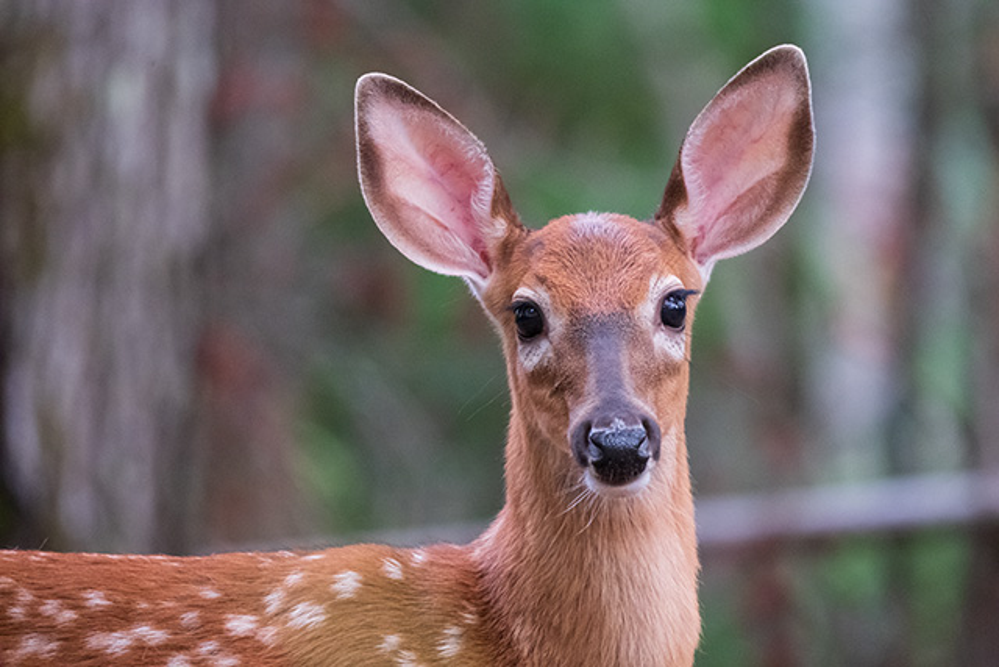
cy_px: 334
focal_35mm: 900
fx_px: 24979
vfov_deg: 1.5
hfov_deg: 2.3
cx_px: 500
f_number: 8
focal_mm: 600
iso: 12800
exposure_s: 1/160
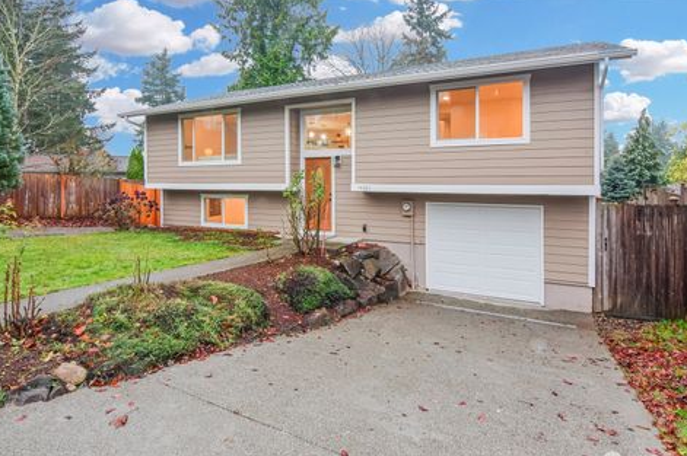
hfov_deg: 91.6
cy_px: 235
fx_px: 334
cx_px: 341
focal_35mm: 18
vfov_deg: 68.7
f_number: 13
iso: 125
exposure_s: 1/1.67
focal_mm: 11
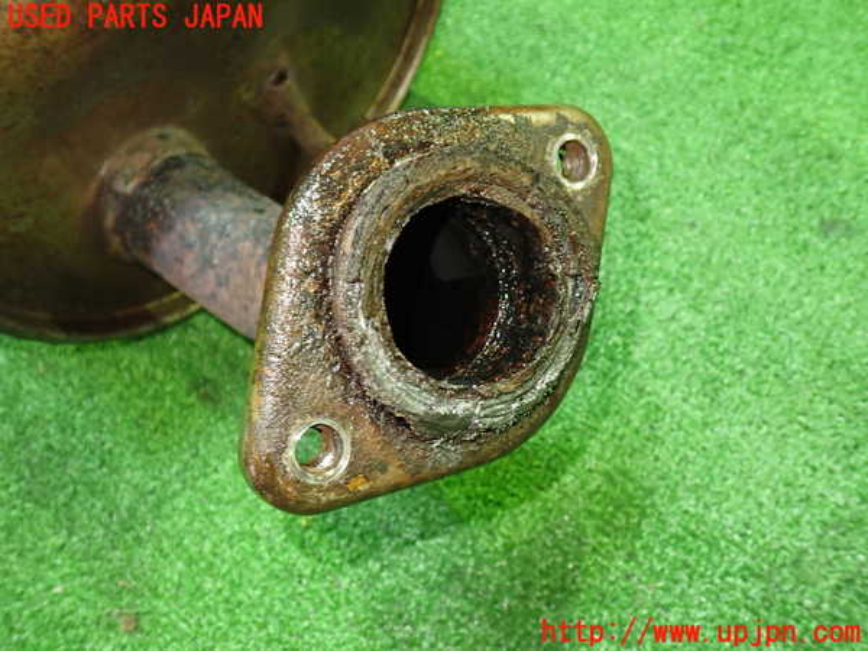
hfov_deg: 60.0
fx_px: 752
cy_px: 326
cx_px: 434
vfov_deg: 46.8
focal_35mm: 30
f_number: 2.3
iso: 800
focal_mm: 5.4
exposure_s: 1/30
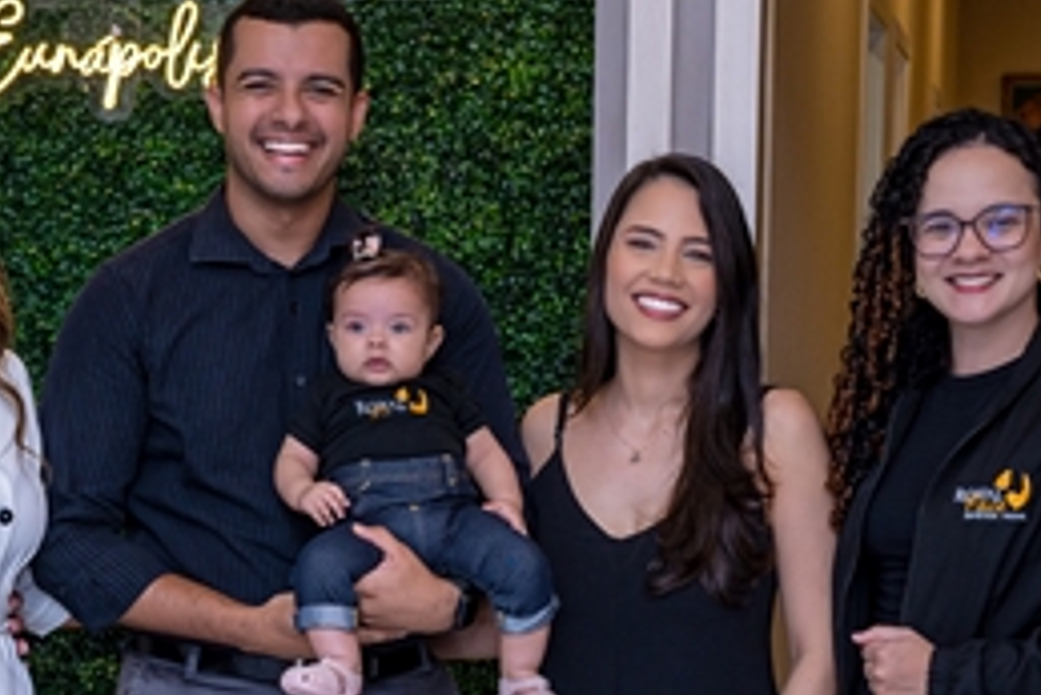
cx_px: 203
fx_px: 2980
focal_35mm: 103
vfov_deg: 13.1
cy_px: 739
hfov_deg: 19.6
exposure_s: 1/200
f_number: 3.2
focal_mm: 24
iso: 100
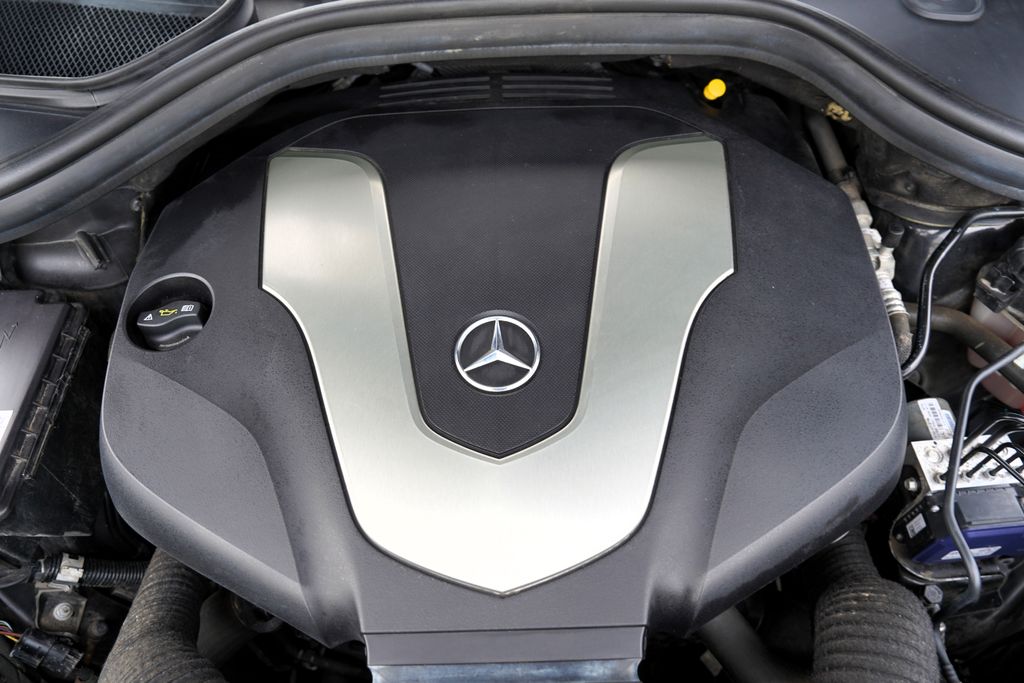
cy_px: 342
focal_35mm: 24
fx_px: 683
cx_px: 512
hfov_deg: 73.7
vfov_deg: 53.1
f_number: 4
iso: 100
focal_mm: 24
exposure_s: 1/50
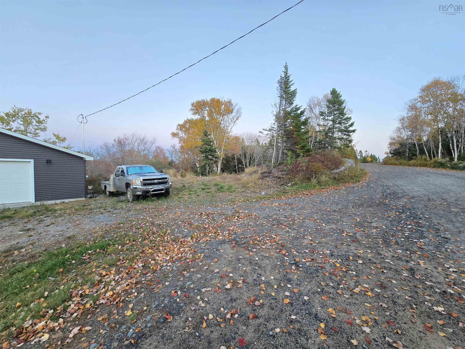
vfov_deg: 89.9
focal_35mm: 13
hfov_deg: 106.2
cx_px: 232
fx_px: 175
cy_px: 174
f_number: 2.2
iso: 640
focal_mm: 2.2
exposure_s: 1/60
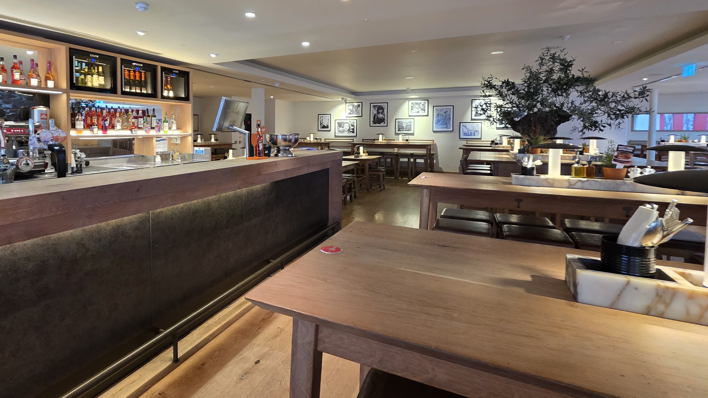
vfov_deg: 60.3
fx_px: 338
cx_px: 292
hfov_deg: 91.8
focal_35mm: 18
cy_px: 150
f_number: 1.9
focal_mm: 2.2
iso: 320
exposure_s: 1/61.5
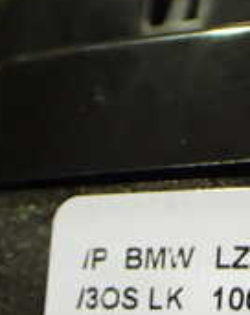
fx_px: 956
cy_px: 313
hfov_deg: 14.7
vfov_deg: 18.2
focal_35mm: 103
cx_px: 244
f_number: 2.3
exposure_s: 1/40
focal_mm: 5.4
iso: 800
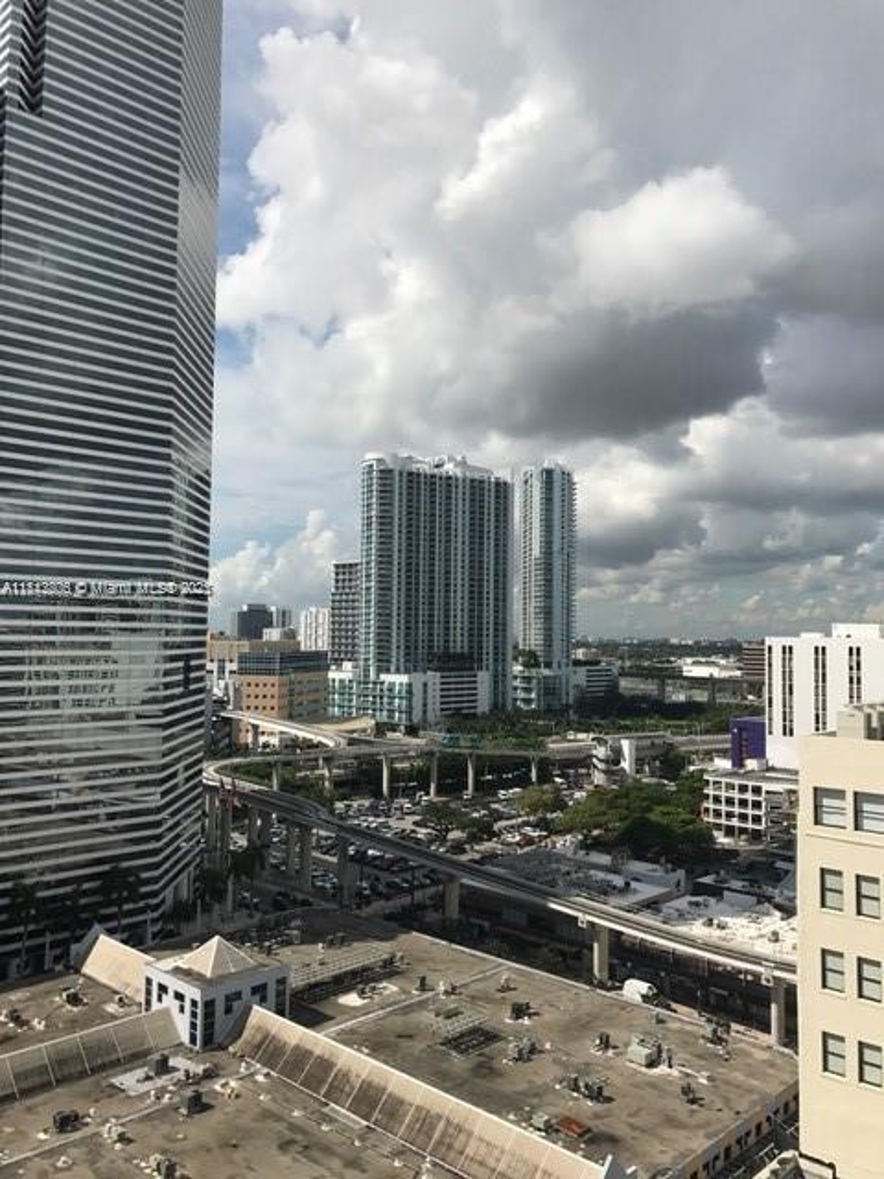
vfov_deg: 63.4
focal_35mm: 28
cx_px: 442
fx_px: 953
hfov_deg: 49.7
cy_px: 590
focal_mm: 3.99
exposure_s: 1/5051
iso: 20
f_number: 1.8
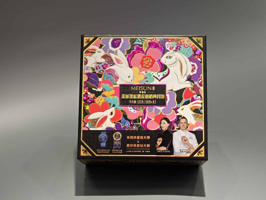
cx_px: 133
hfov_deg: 26.0
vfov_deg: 19.6
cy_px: 100
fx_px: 576
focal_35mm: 75
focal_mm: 10.1
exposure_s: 1/100
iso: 100
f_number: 2
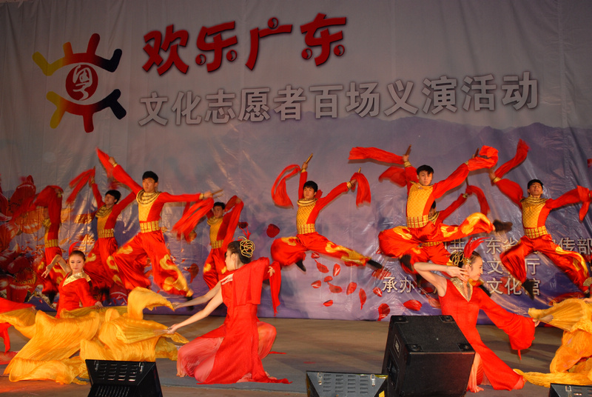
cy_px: 198
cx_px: 296
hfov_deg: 55.0
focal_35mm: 34
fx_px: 568
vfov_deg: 38.5
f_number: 5.6
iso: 200
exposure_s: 1/60
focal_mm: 23
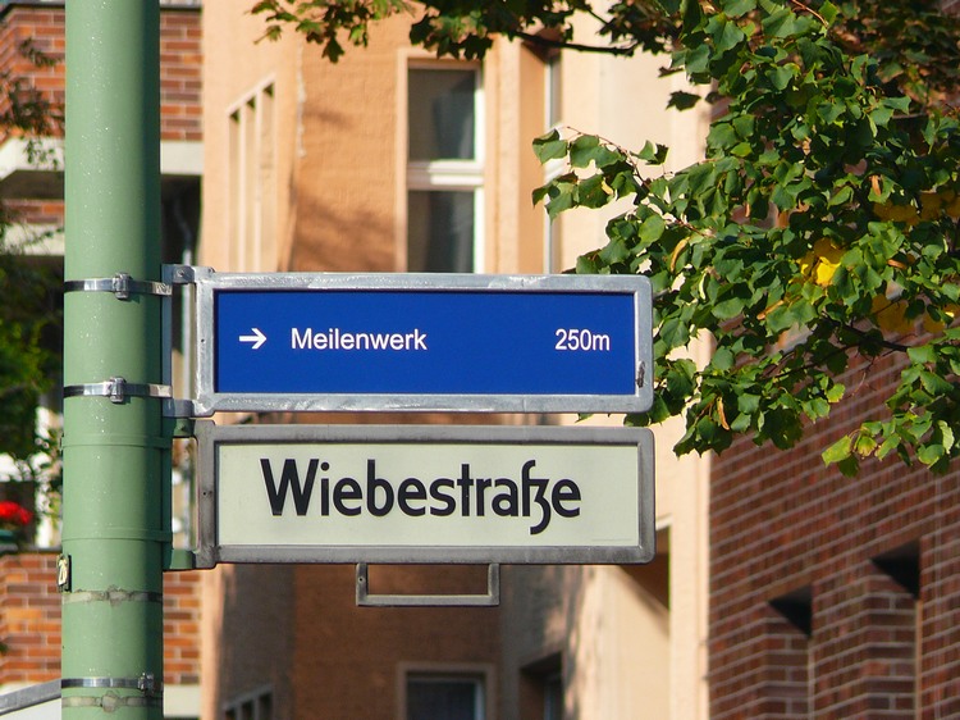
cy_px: 360
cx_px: 480
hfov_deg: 3.3
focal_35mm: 598
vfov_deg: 2.5
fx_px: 16579
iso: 100
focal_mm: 88.8
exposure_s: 1/250
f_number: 4.5
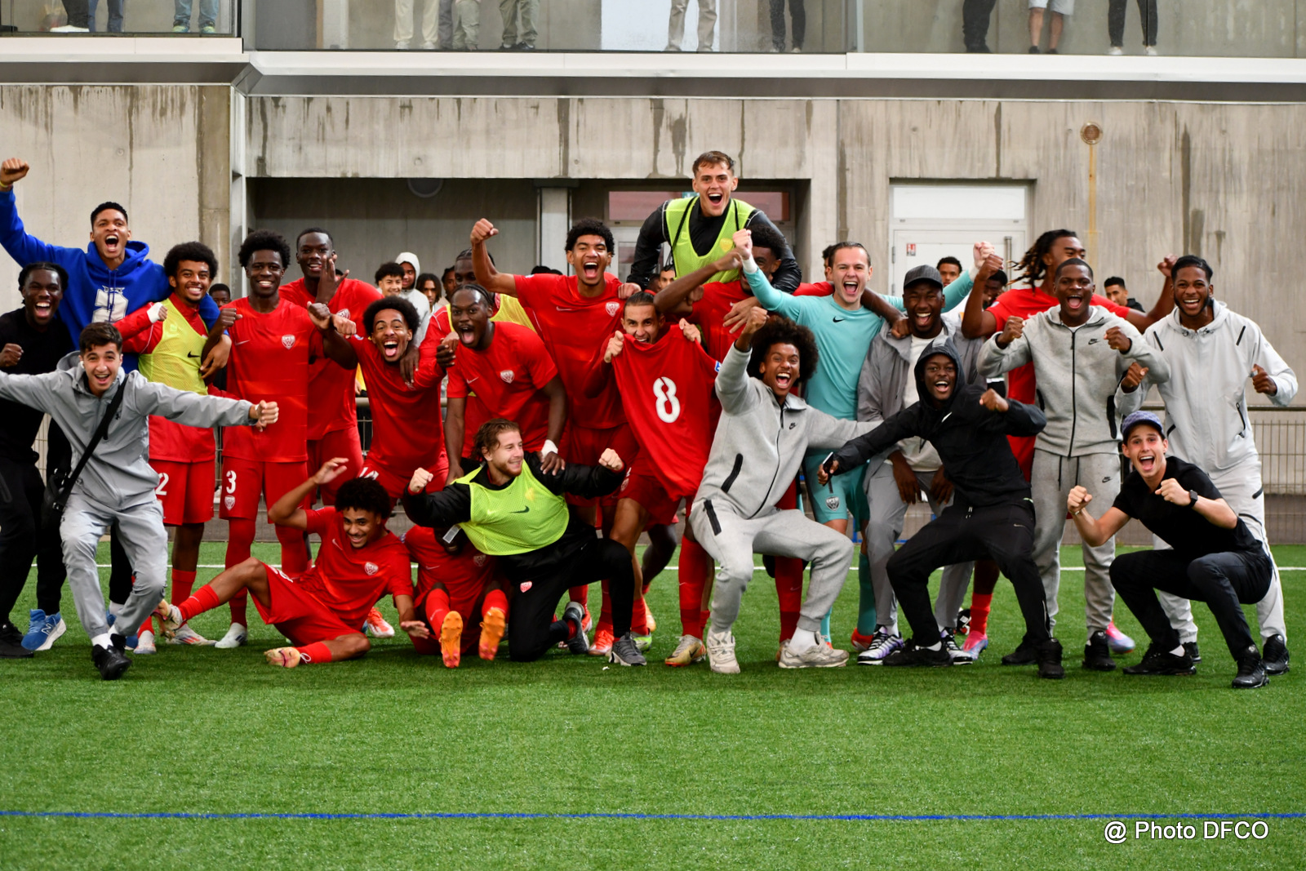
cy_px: 436
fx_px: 3918
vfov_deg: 12.7
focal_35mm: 108
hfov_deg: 18.9
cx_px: 653
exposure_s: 1/125
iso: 1000
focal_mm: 72
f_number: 4.8
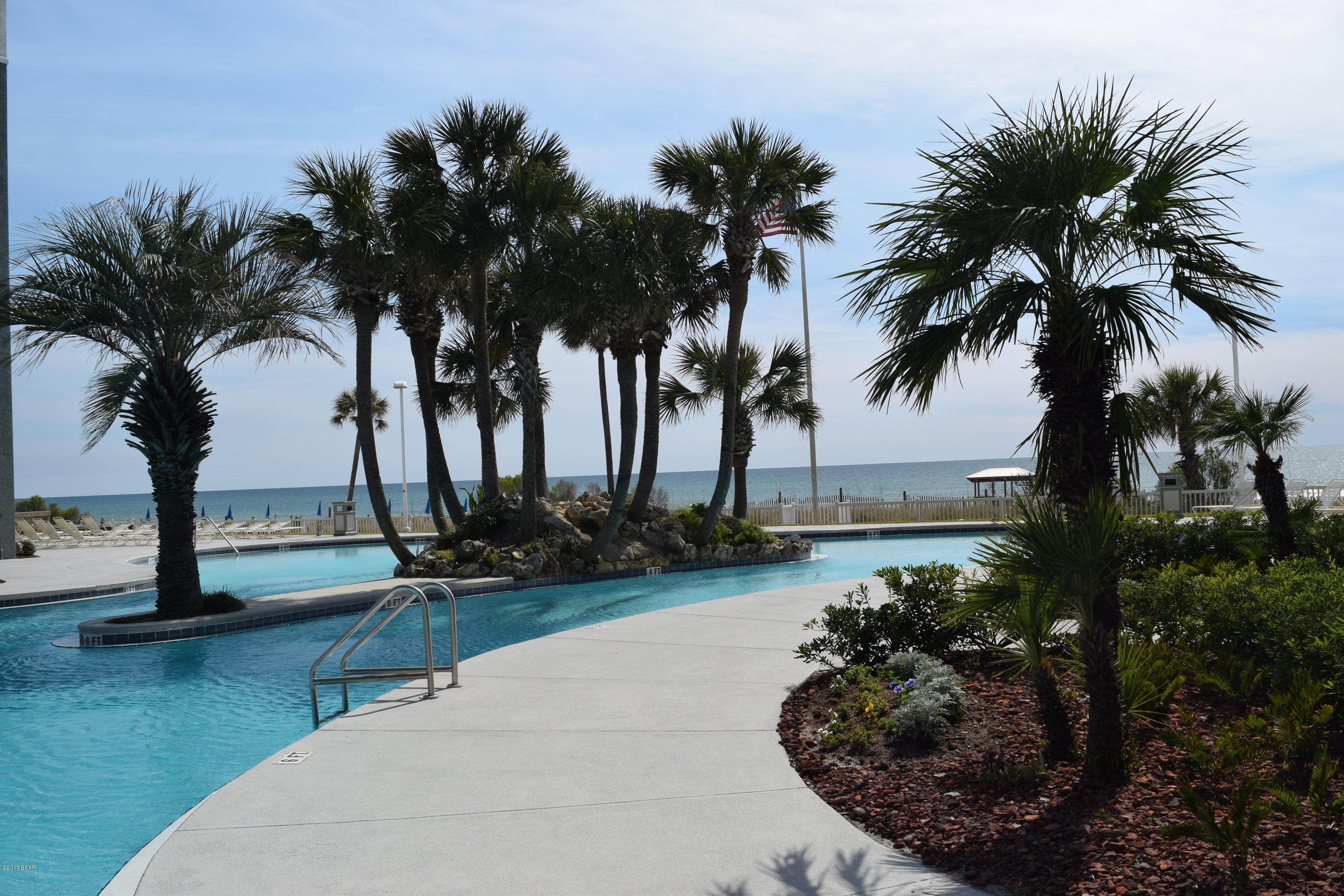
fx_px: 1232
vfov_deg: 40.0
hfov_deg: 57.2
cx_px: 672
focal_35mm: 33
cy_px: 448
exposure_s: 1/320
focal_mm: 22
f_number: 9
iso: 200
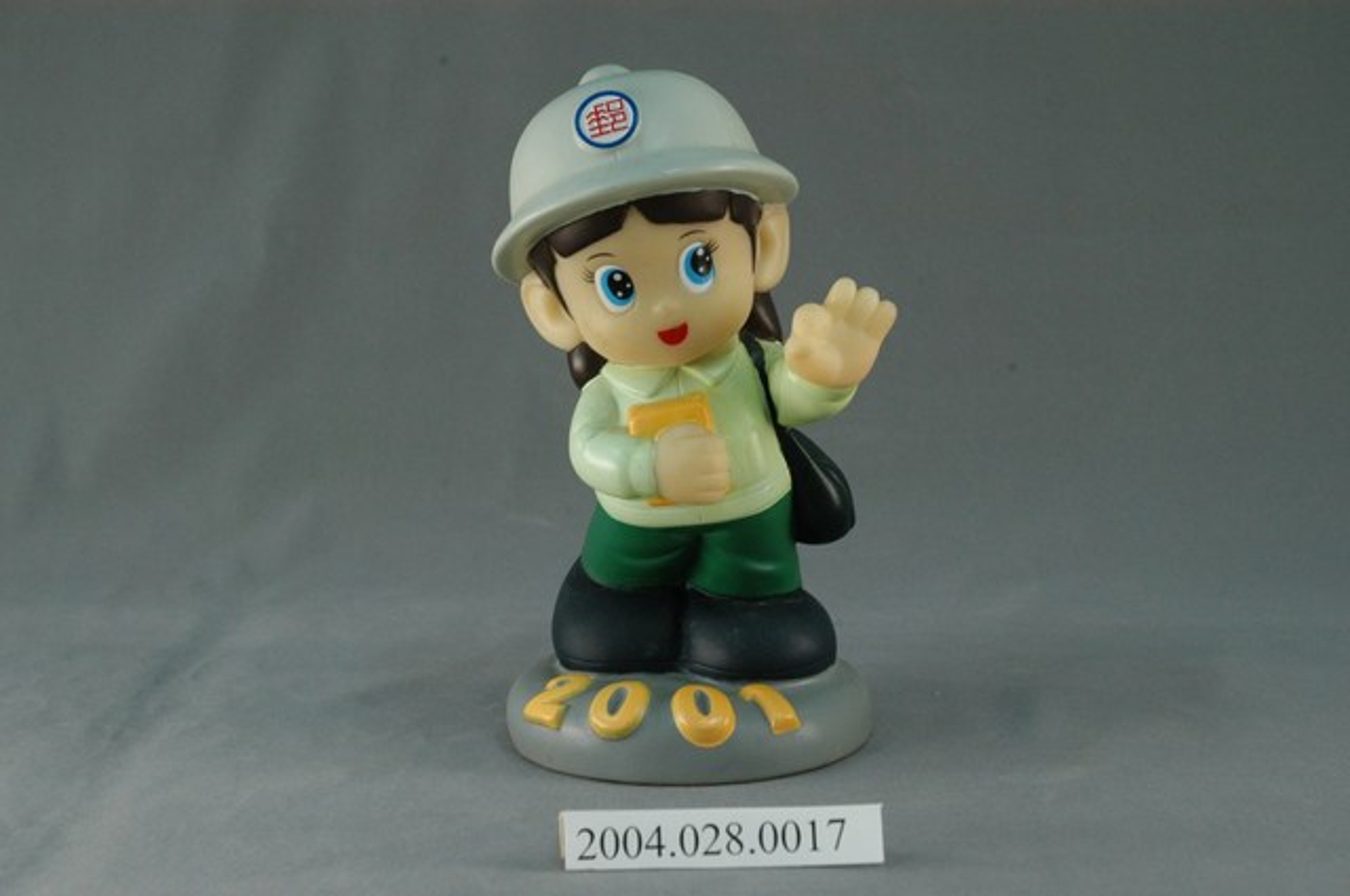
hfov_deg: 27.0
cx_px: 675
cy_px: 448
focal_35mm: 75
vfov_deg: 18.1
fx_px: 2809
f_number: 8
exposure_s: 1/30
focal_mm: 50
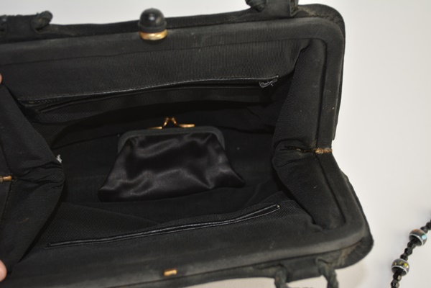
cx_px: 216
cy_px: 144
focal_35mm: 54
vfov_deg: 25.1
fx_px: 646
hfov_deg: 36.9
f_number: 5
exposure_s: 1/60
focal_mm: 36
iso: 280
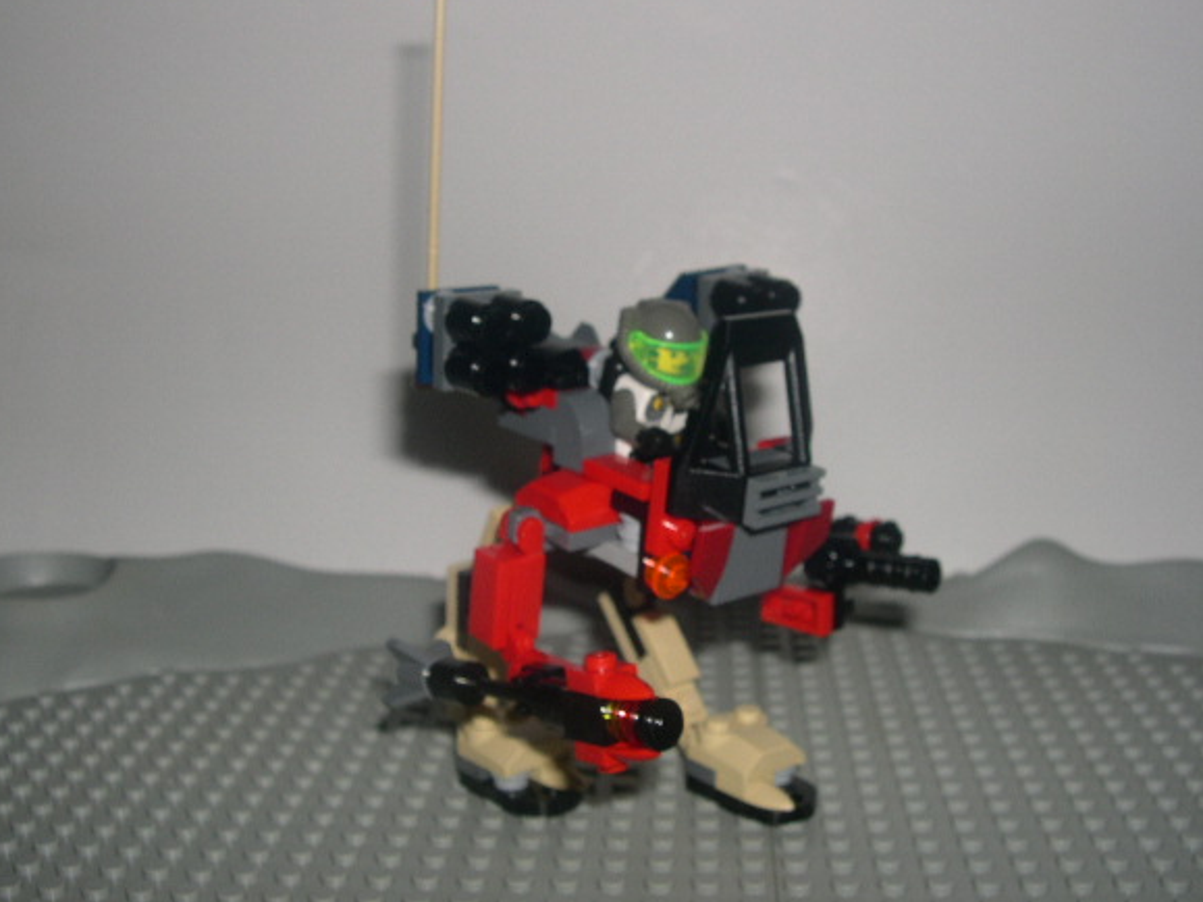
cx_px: 609
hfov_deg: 44.8
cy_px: 405
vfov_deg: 34.3
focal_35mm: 42
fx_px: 1459
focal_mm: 8
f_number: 7.6
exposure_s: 1/60
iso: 100
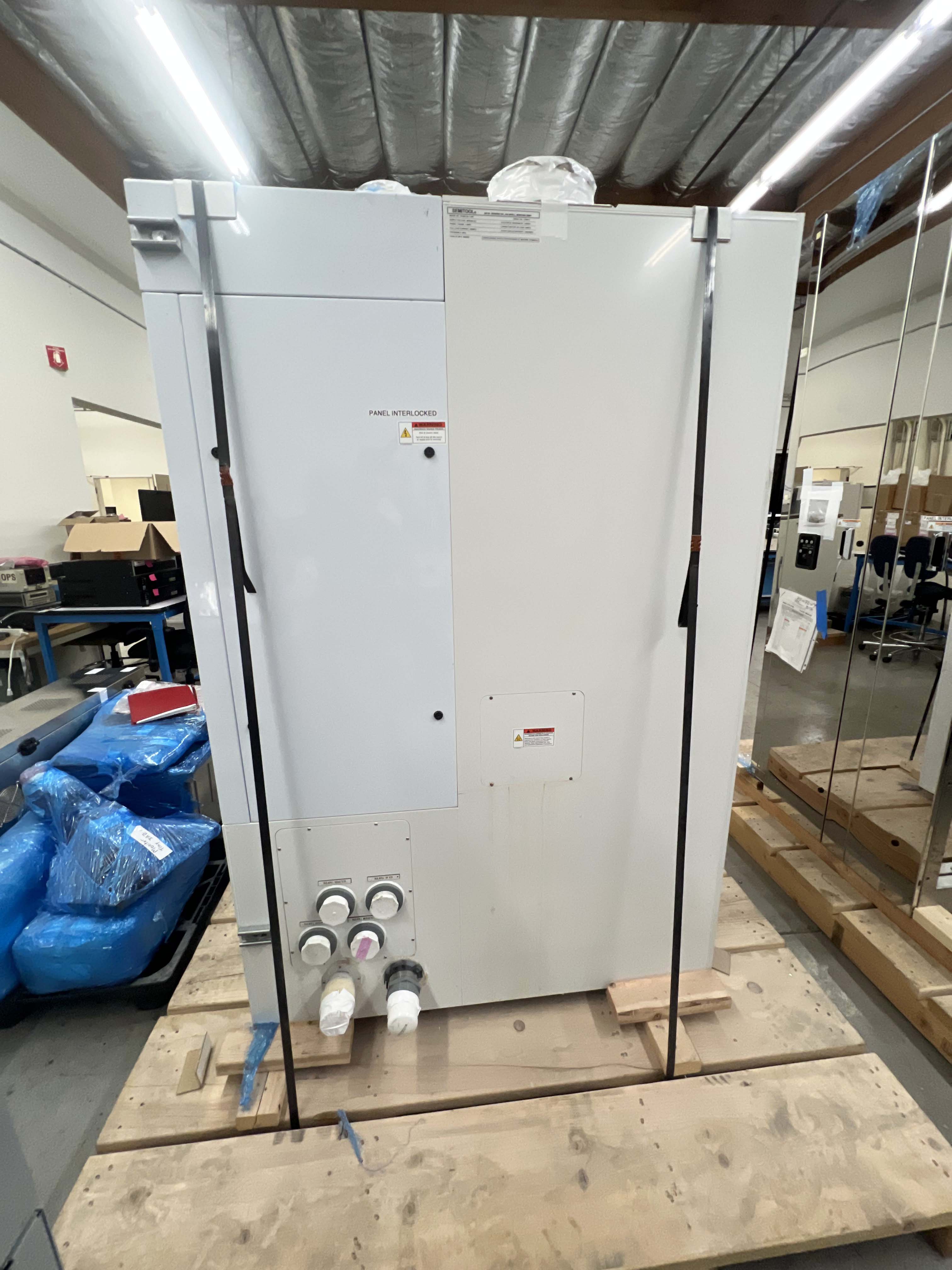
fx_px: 477
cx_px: 476
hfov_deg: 89.9
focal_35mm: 13
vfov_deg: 106.2
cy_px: 635
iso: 200
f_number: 1.8
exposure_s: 1/120
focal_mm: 1.57
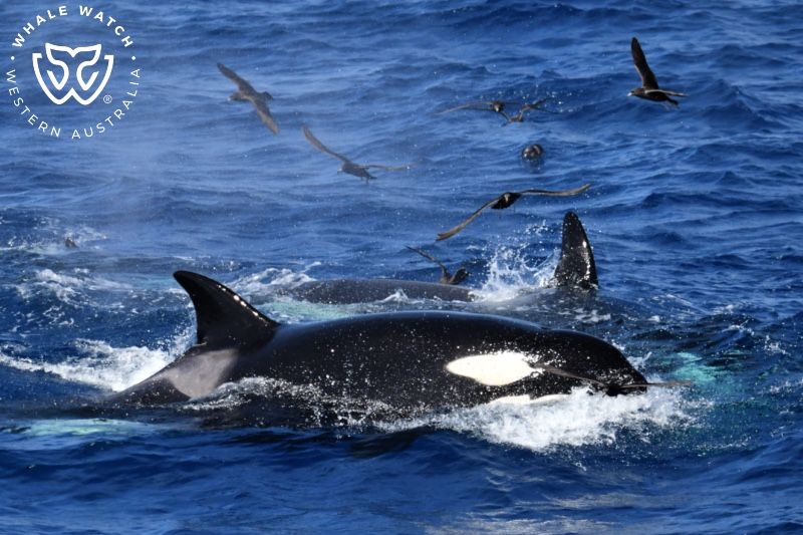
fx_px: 8474
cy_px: 268
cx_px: 402
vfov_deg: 3.6
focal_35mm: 380
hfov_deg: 5.4
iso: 1400
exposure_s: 1/8000
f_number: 6
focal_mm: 380
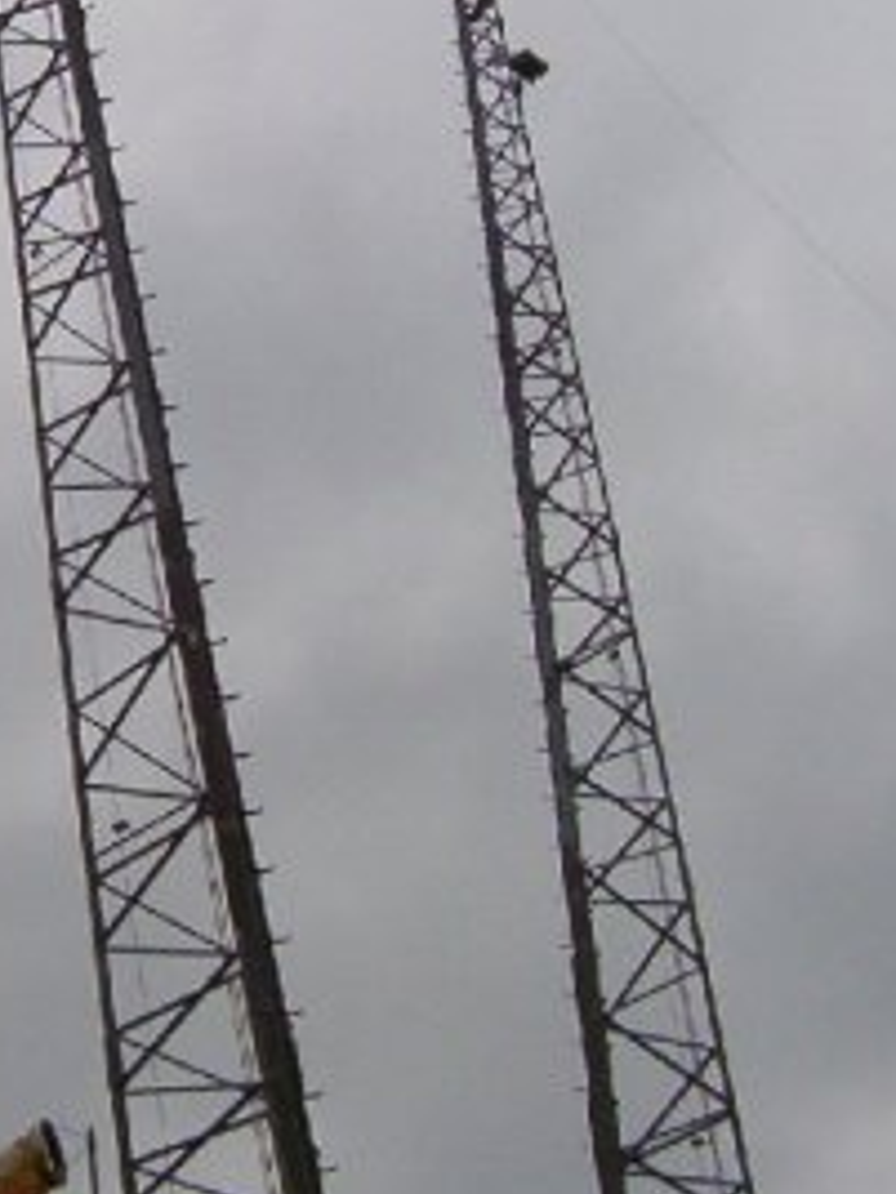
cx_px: 85
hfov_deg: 16.9
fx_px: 2968
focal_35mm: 86
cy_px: 459
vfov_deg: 22.7
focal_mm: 5.54
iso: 100
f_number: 5.24
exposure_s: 1/1701
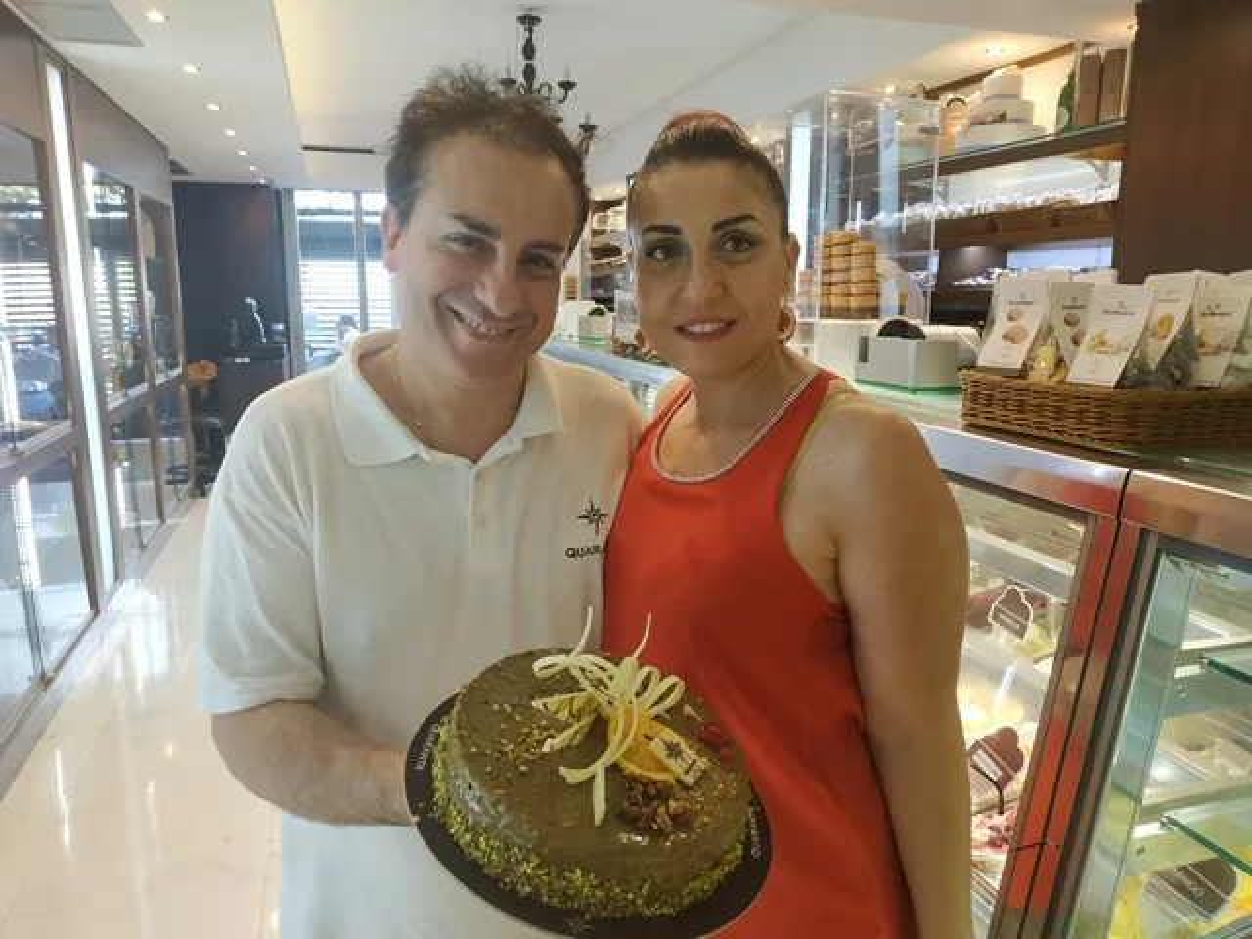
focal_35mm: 24
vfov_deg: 56.8
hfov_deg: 71.6
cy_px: 470
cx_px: 626
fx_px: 868
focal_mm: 3.94
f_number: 1.9
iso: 250
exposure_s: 1/50
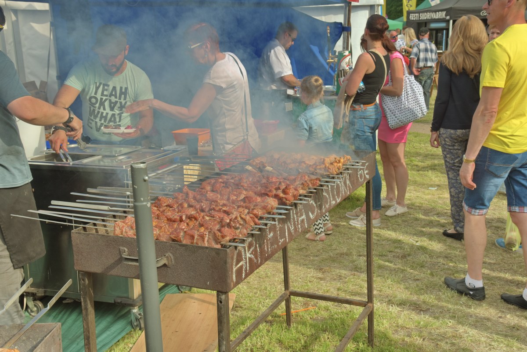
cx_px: 264
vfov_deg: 30.5
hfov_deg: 44.5
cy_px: 176
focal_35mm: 44
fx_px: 644
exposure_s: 1/80
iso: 100
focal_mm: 44
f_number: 9
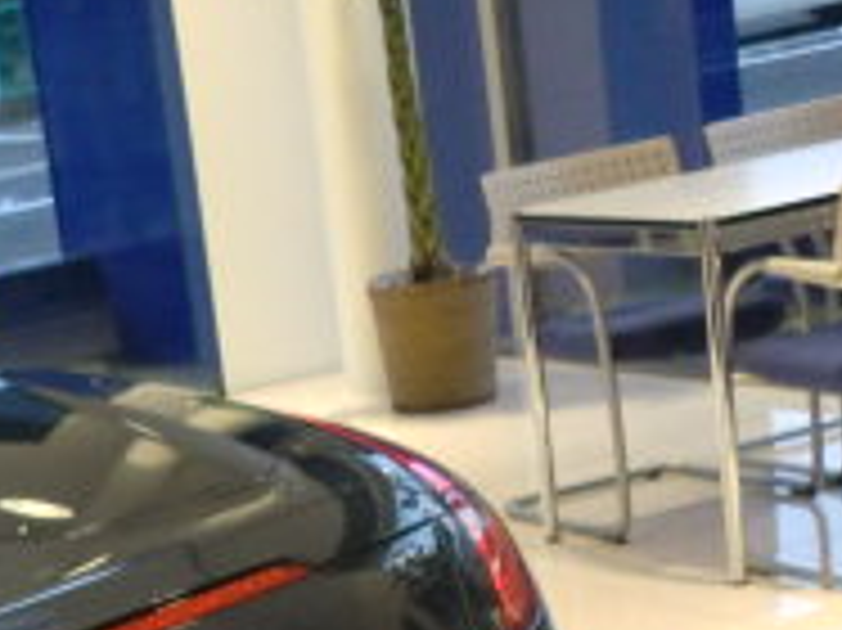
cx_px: -558
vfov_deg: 11.9
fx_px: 2917
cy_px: 878
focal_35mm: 120
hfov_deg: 14.8
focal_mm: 6.3
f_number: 3.1
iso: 320
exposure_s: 1/60
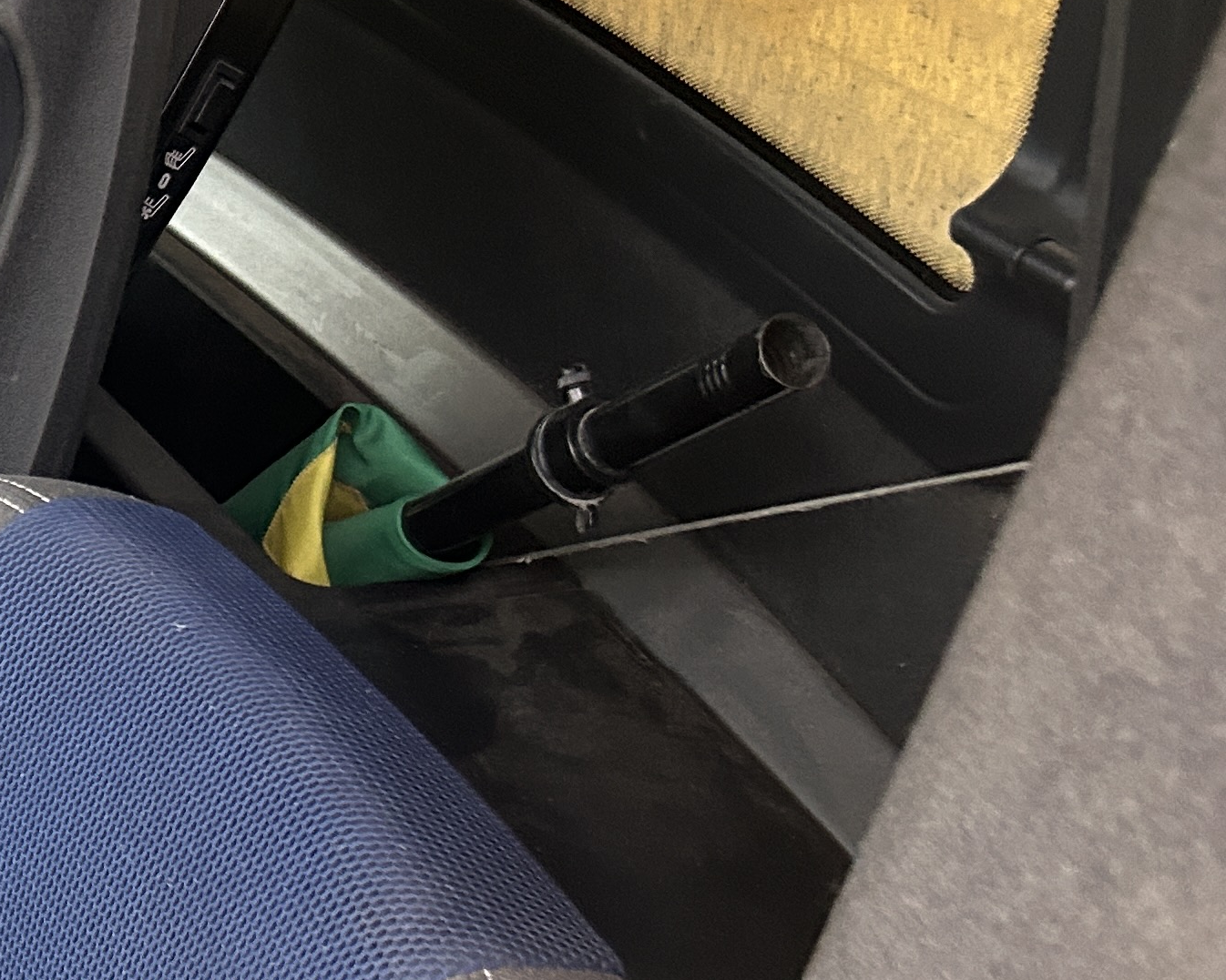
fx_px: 2758
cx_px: -574
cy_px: 766
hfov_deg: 21.4
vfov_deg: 20.0
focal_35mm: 76
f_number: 1.5
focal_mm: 5.7
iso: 250
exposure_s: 1/60
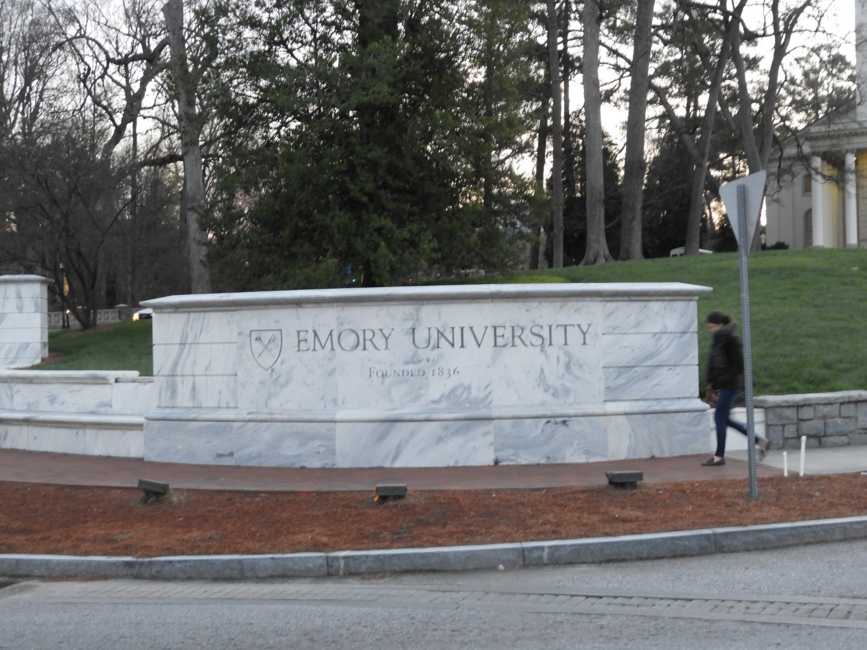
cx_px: 434
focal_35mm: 50
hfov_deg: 38.2
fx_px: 1252
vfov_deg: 29.1
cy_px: 325
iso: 320
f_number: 4
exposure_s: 1/30
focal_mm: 9
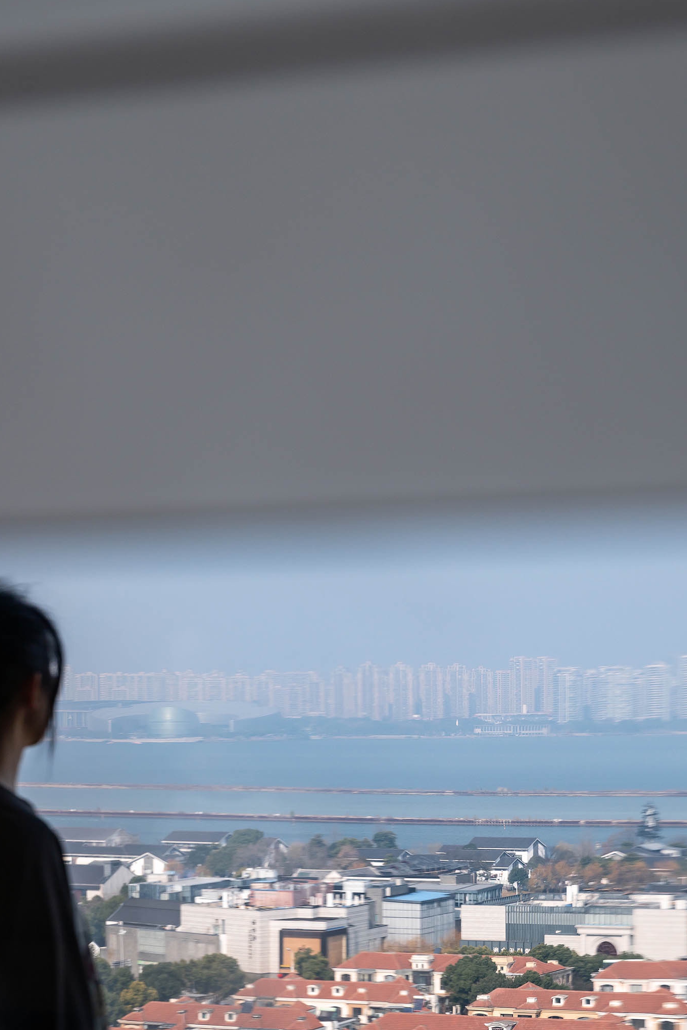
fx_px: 2976
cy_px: 665
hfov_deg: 13.2
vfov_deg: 19.6
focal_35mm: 104
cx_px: 361
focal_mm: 70
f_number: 7.1
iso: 100
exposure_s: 1/30
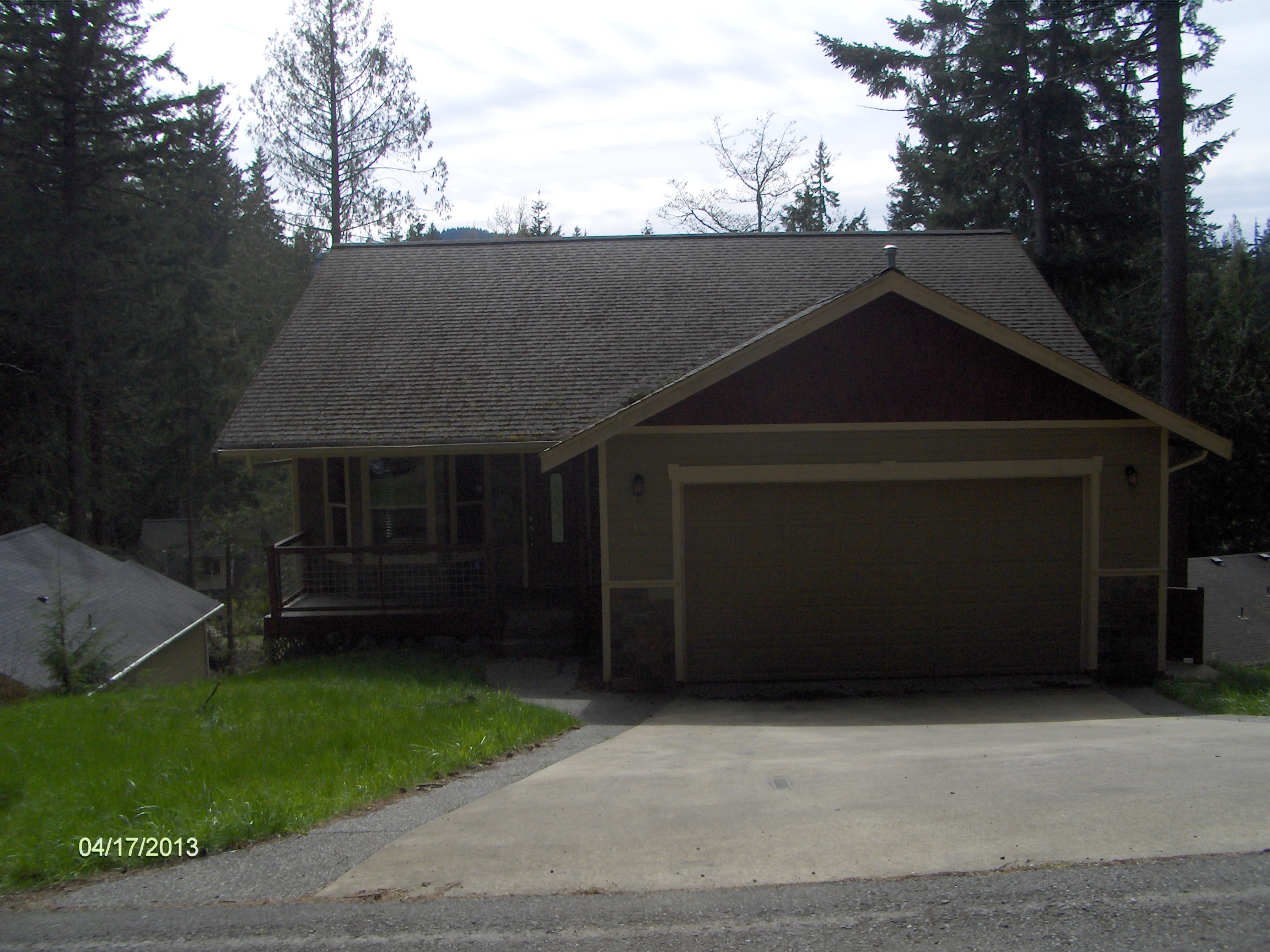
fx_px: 1284
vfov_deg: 40.7
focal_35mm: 35
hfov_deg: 52.6
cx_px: 635
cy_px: 476
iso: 100
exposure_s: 1/806
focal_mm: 5.8
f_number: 4.3
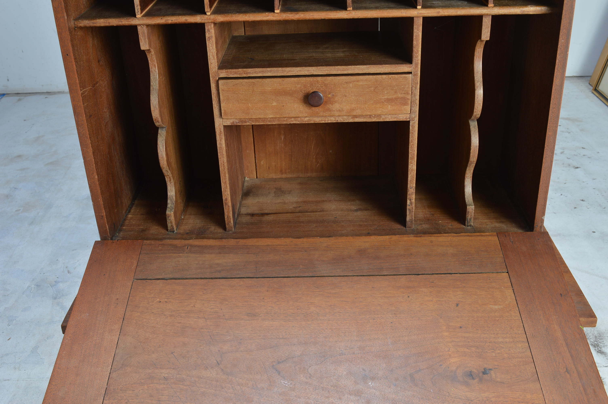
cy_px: 202
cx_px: 304
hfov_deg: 48.0
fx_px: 683
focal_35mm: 40
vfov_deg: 33.0
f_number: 9
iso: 100
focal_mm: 27
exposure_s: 1/100
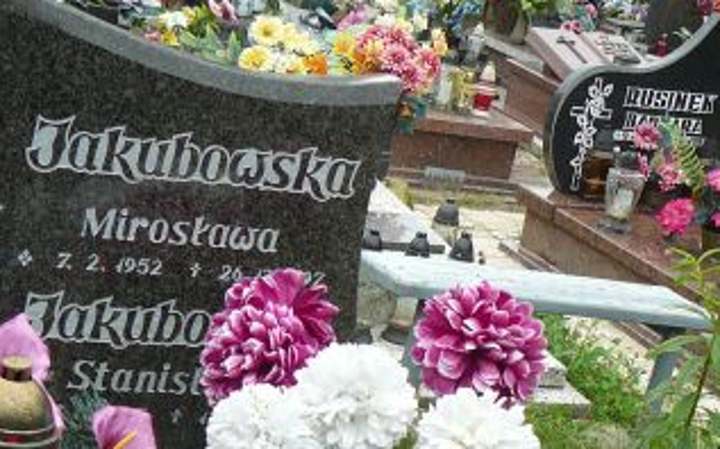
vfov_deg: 15.7
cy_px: 712
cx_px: 250
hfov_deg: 27.4
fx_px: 1471
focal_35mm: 75
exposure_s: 1/50
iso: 100
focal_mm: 5.2
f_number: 2.8
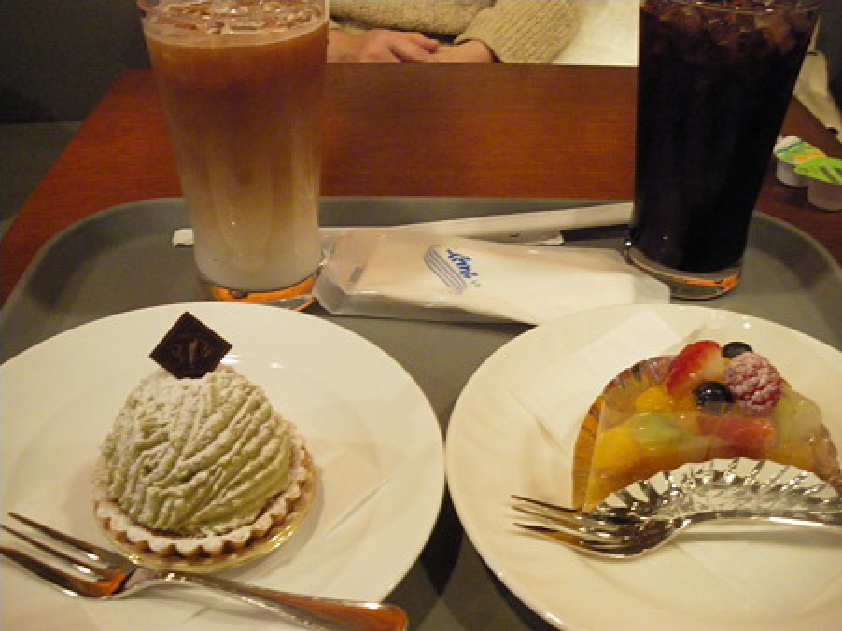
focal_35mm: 36
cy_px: 316
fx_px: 875
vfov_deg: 39.6
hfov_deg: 51.4
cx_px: 421
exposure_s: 1/15
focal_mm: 6.3
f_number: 3.5
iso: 800
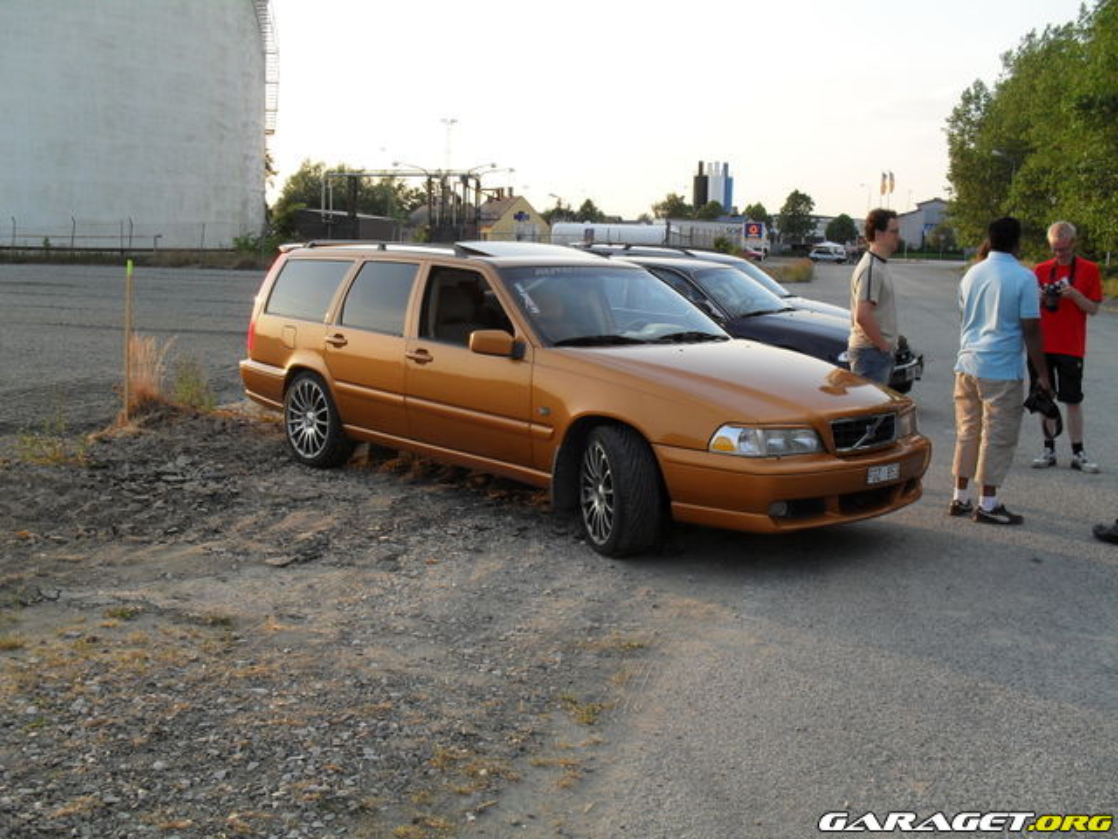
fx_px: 1130
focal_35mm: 35
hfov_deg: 52.6
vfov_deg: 40.7
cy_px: 420
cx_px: 559
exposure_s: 1/250
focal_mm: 6.3
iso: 100
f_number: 3.2
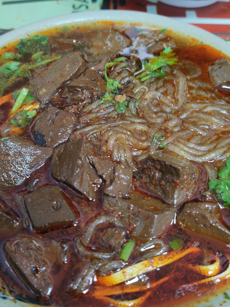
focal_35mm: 34
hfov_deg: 41.6
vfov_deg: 53.9
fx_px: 301
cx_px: 95
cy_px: 167
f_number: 1.75
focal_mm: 4.75
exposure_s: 1/50
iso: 700
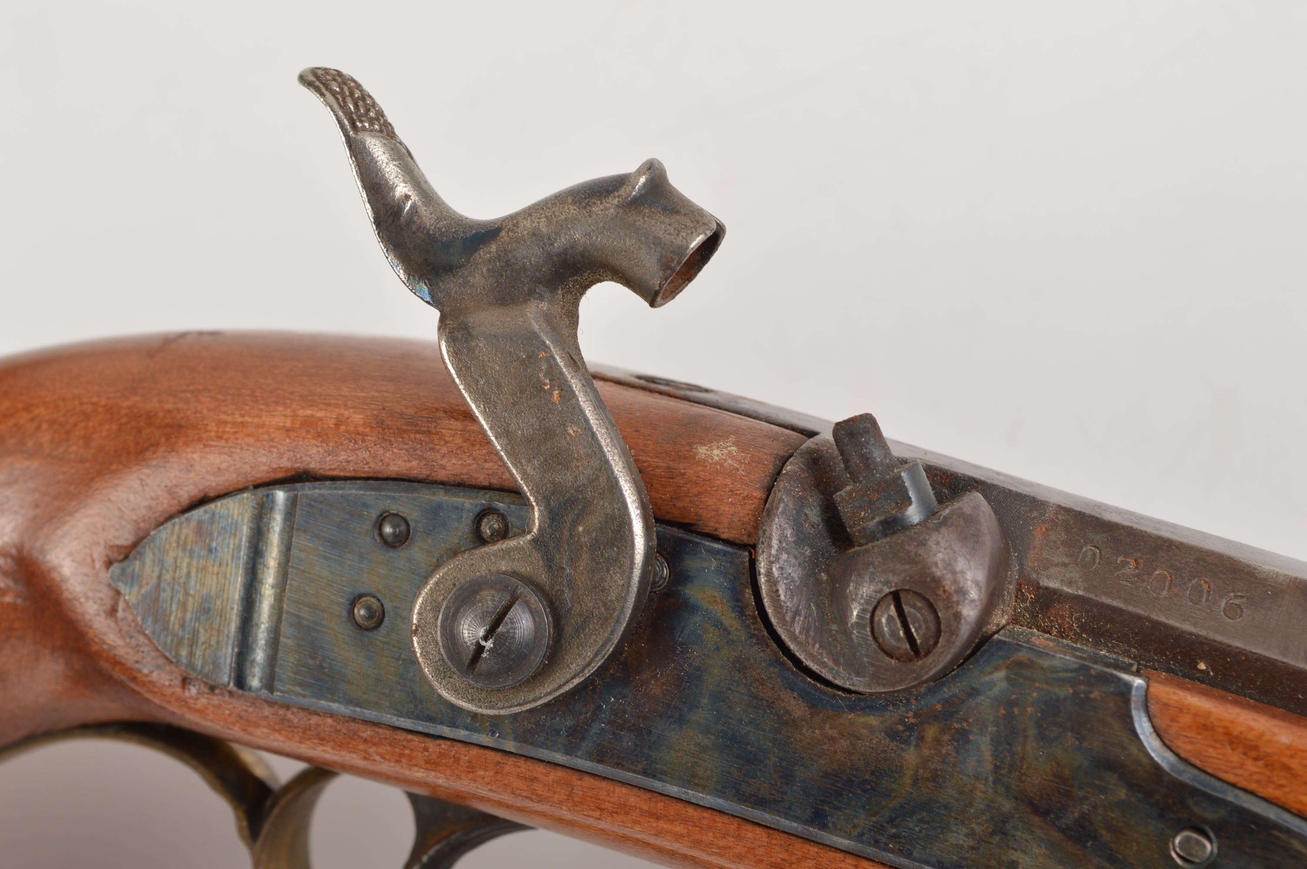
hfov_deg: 24.6
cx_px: 654
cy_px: 434
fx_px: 2993
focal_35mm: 82
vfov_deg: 16.5
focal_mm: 55
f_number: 9
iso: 100
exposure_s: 1/125
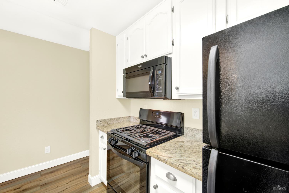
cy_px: 96
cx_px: 144
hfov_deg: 104.2
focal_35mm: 14
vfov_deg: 81.3
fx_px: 112
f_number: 14
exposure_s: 1.3
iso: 100
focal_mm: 14
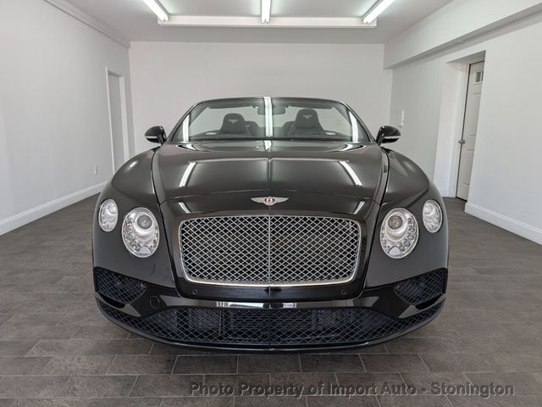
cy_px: 204
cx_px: 271
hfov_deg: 71.6
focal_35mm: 24
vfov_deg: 56.8
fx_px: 376
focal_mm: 6.9
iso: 24
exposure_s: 1/60
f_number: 1.68
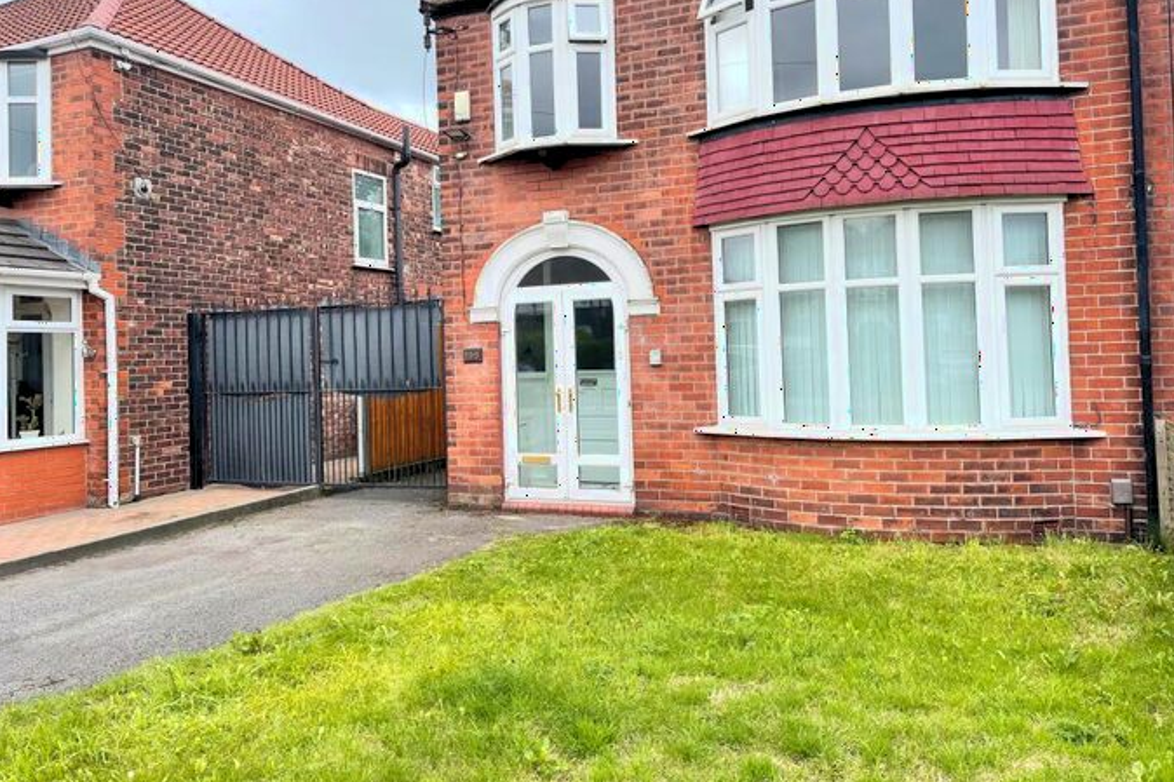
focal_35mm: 27
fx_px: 880
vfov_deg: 47.8
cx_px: 592
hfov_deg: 67.4
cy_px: 334
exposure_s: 1/1238
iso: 32
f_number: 1.6
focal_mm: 5.1
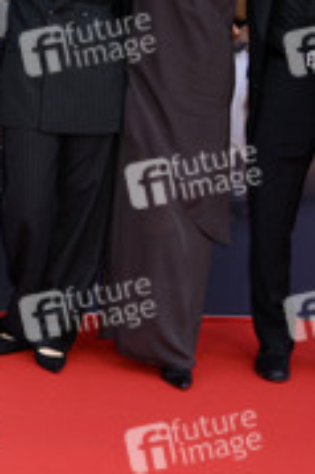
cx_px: -142
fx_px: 1591
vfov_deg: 16.8
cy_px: 111
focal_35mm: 121
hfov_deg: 10.9
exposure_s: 1/200
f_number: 5.6
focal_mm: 48
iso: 640
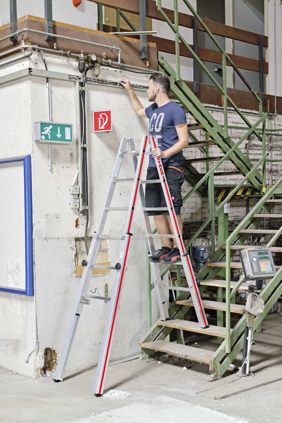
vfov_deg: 38.2
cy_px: 212
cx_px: 141
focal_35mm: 52
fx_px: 611
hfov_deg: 26.0
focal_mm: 52
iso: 400
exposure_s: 1/2.5
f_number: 5
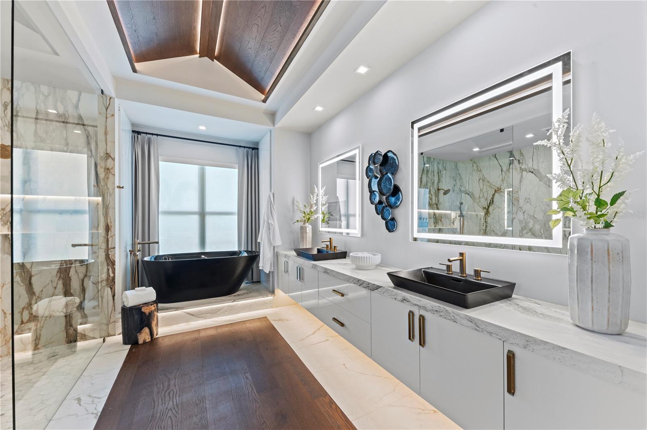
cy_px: 215
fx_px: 251
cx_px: 324
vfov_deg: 81.1
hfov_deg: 104.3
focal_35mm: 14
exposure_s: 1/3
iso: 200
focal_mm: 14
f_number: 9
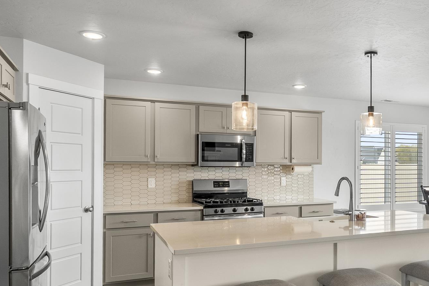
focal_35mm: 34
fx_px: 405
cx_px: 288
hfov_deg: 54.6
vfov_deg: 38.7
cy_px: 177
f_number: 7.1
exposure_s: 1/10
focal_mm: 12
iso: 400
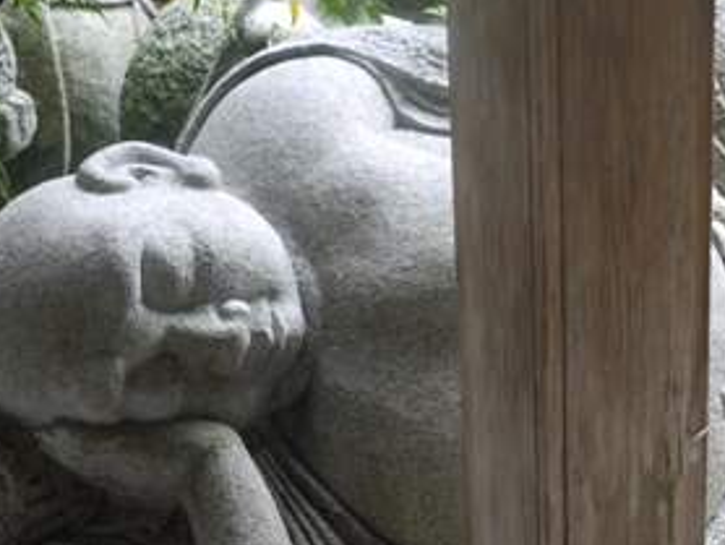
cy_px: 329
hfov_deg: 25.3
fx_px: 1614
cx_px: 373
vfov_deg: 19.1
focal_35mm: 77
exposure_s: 1/30
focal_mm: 24
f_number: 4.8
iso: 125
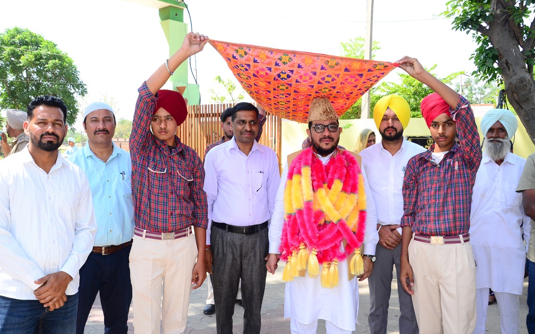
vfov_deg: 37.3
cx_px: 266
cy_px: 161
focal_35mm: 34
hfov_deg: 56.7
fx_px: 496
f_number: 9
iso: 320
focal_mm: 22
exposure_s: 1/125
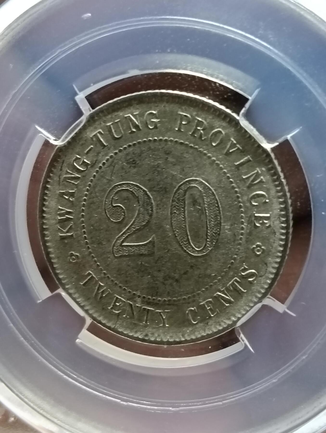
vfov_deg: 33.2
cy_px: 216
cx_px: 163
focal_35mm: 58
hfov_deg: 25.3
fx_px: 727
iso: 400
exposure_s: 1/33.3
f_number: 1.8
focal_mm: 3.98
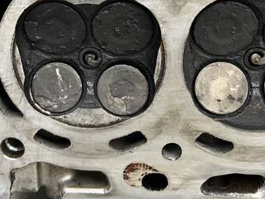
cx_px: 107
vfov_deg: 27.7
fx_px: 391
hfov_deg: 37.3
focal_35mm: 51
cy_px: 28
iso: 40
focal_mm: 5.1
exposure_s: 1/203
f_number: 1.6
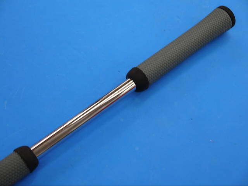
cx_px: 124
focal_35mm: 68
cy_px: 93
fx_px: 487
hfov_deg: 28.6
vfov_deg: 21.6
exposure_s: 1/80
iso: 250
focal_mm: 34
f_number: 5.2
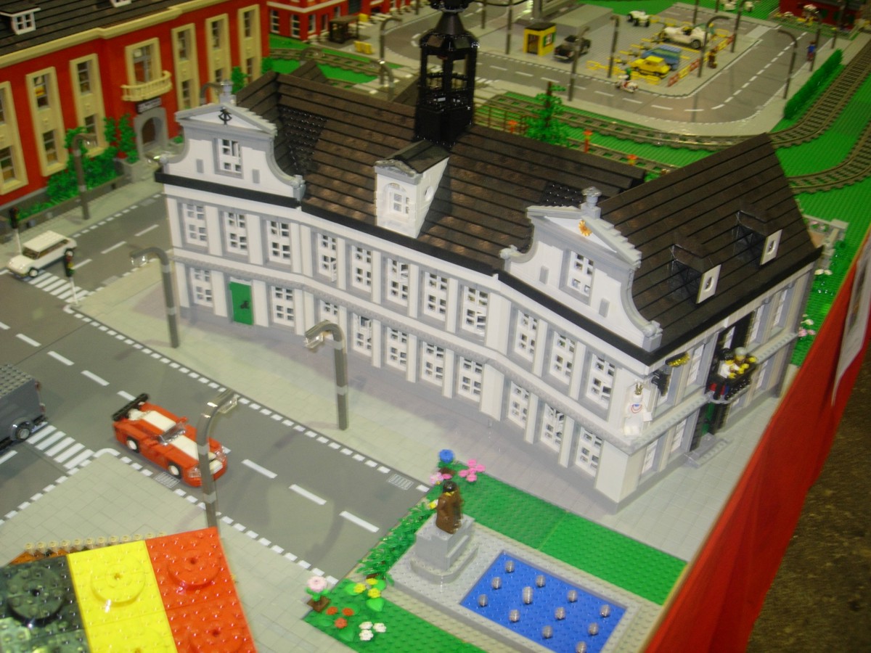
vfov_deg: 37.7
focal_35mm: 38
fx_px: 956
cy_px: 326
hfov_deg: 49.0
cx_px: 436
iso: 79
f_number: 2.8
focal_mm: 7.8
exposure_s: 1/10.6
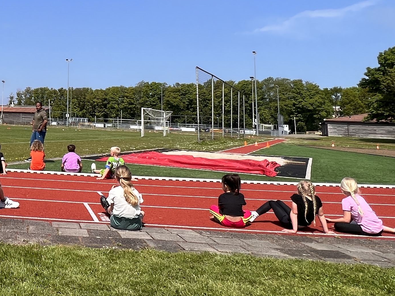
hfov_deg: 42.2
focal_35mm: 38
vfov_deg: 36.2
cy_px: 49
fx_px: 434
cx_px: -3
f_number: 1.8
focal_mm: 1.57
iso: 32
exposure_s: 1/1946
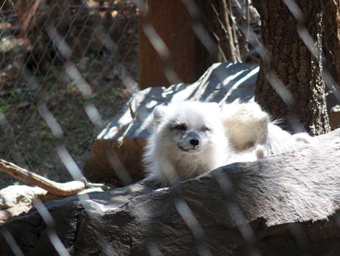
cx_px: 170
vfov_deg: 5.0
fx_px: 2948
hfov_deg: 6.6
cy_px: 128
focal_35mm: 300
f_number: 2.8
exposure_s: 1/250
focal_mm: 64.3
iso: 100
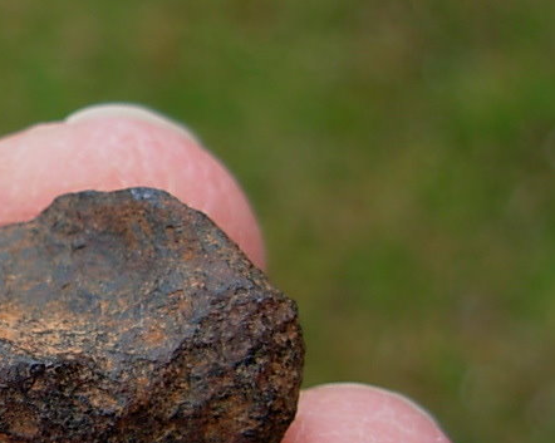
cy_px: 290
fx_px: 1412
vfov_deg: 17.8
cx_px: -33
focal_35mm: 86
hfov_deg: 21.3
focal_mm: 6.3
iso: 50
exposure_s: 1/215
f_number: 2.9
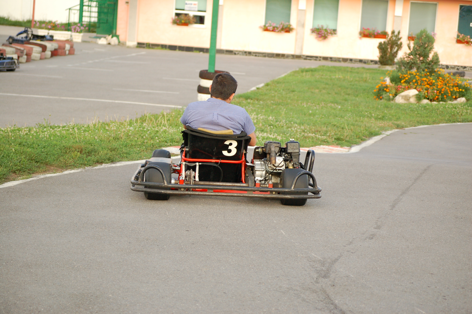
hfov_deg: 19.5
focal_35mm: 105
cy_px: 157
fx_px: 1375
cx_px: 236
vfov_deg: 13.0
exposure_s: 1/500
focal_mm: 70
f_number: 4.2
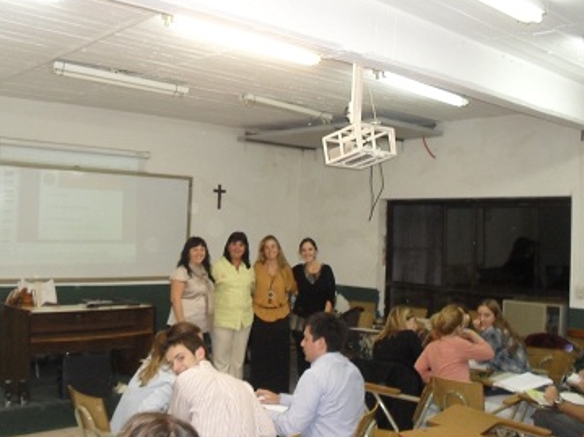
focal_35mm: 39
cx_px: 294
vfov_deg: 36.8
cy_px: 226
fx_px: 658
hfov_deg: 47.9
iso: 320
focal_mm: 6.3
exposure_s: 1/45
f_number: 3.2
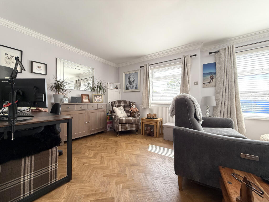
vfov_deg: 85.7
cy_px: 101
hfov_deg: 102.1
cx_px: 134
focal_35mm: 14
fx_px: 109
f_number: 2.2
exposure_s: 1/118
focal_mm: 2.22
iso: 64
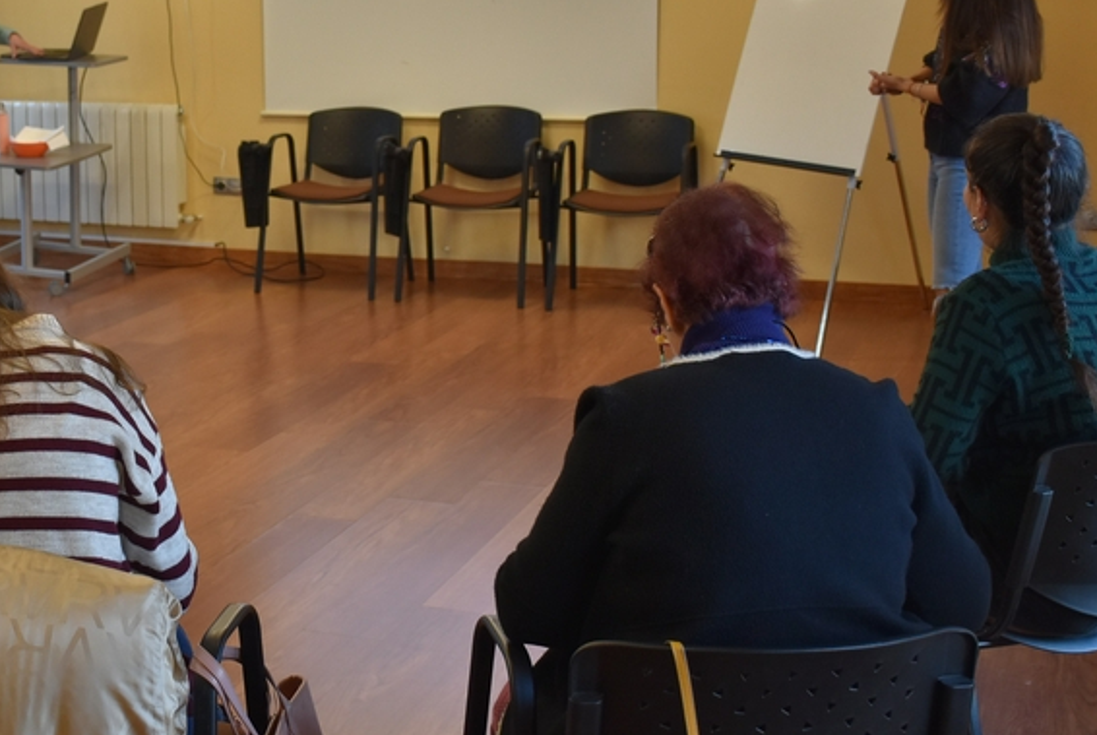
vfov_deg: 21.9
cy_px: 279
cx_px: 246
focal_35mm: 62
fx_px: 1892
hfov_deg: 31.6
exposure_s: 1/60
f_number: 4
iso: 560
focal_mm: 26
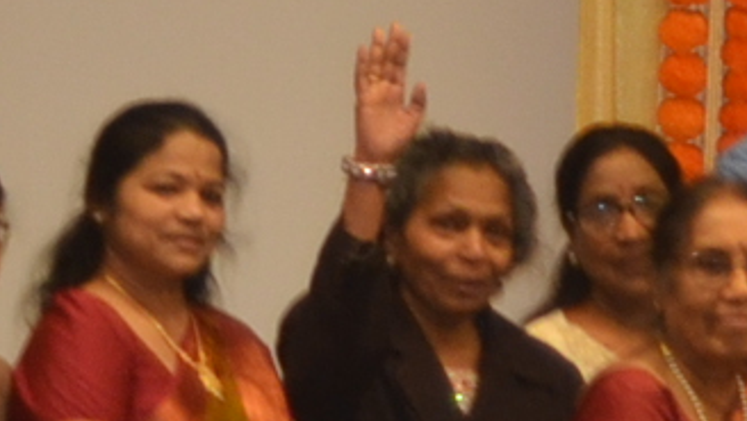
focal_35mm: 412
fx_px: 8164
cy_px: -375
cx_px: 2184
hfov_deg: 5.0
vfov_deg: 2.9
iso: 400
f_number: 4
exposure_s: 1/60
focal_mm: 35
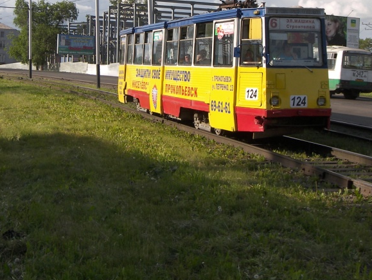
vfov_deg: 19.1
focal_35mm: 76
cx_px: 147
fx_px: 817
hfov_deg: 25.6
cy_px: 35
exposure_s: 1/800
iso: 50
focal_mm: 8.9
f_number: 3.6
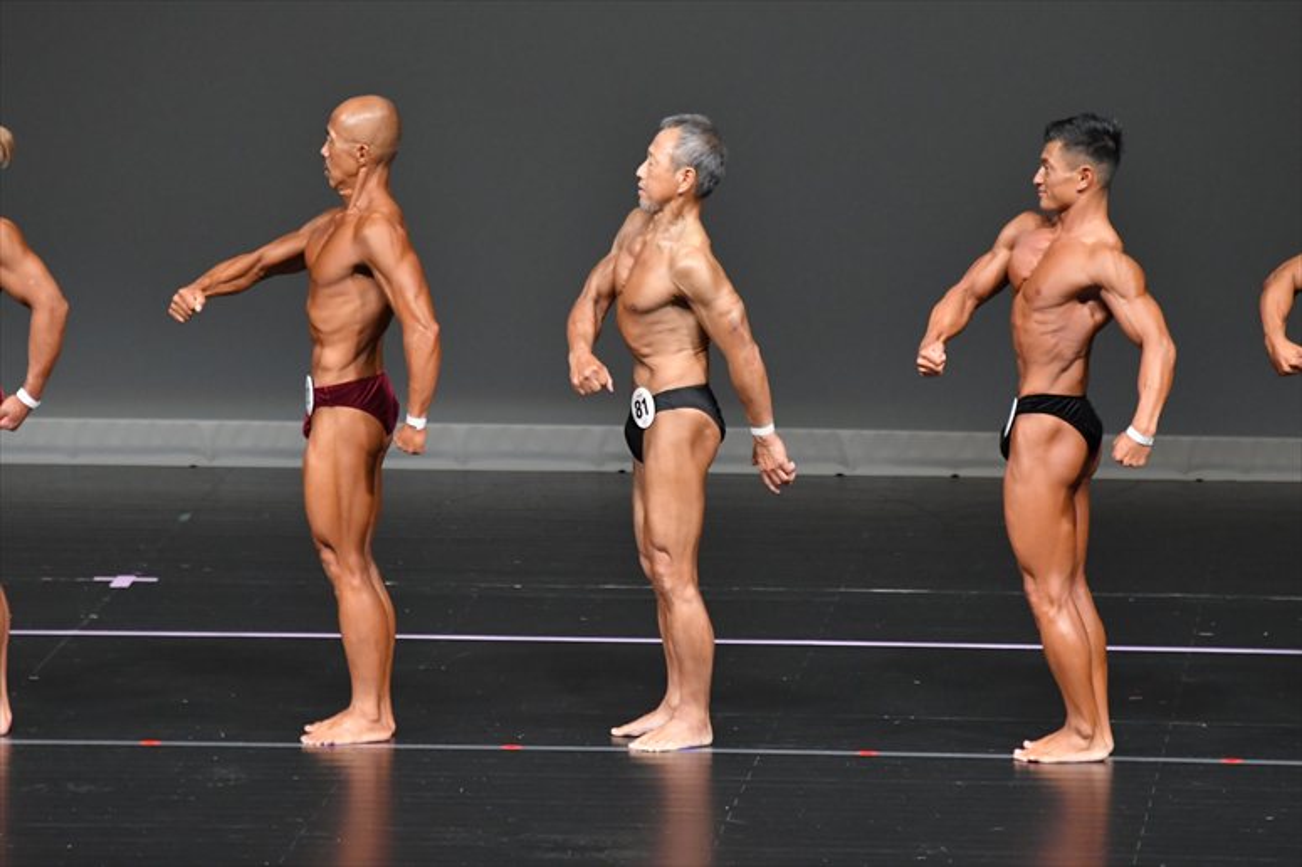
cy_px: 434
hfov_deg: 6.5
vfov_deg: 4.4
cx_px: 651
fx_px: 11387
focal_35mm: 315
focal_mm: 210
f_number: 5.6
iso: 4000
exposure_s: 1/400
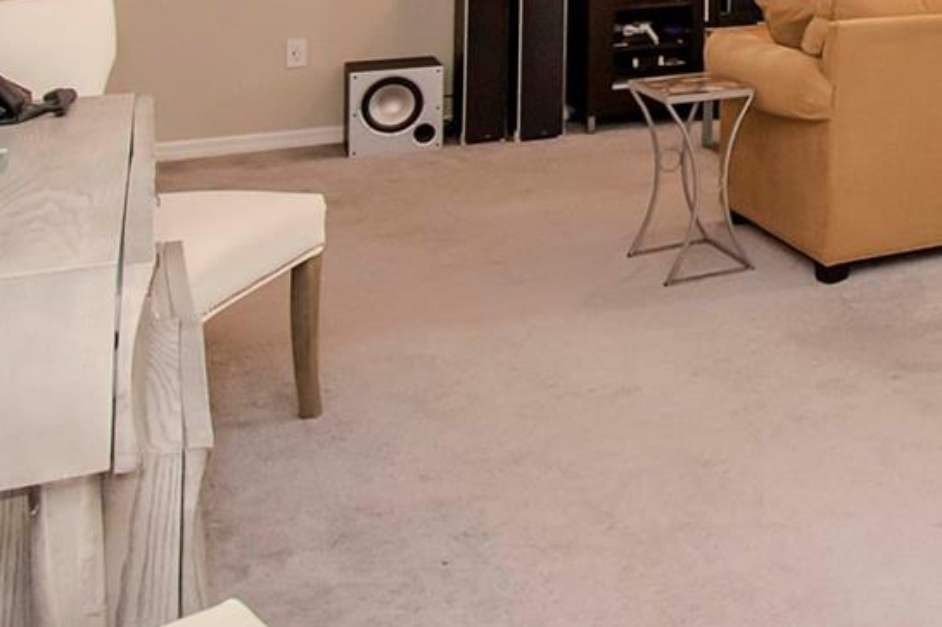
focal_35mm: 44
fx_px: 1151
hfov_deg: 37.7
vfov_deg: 27.8
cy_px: -64
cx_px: 1020
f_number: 7.1
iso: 800
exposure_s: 1/30
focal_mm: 10
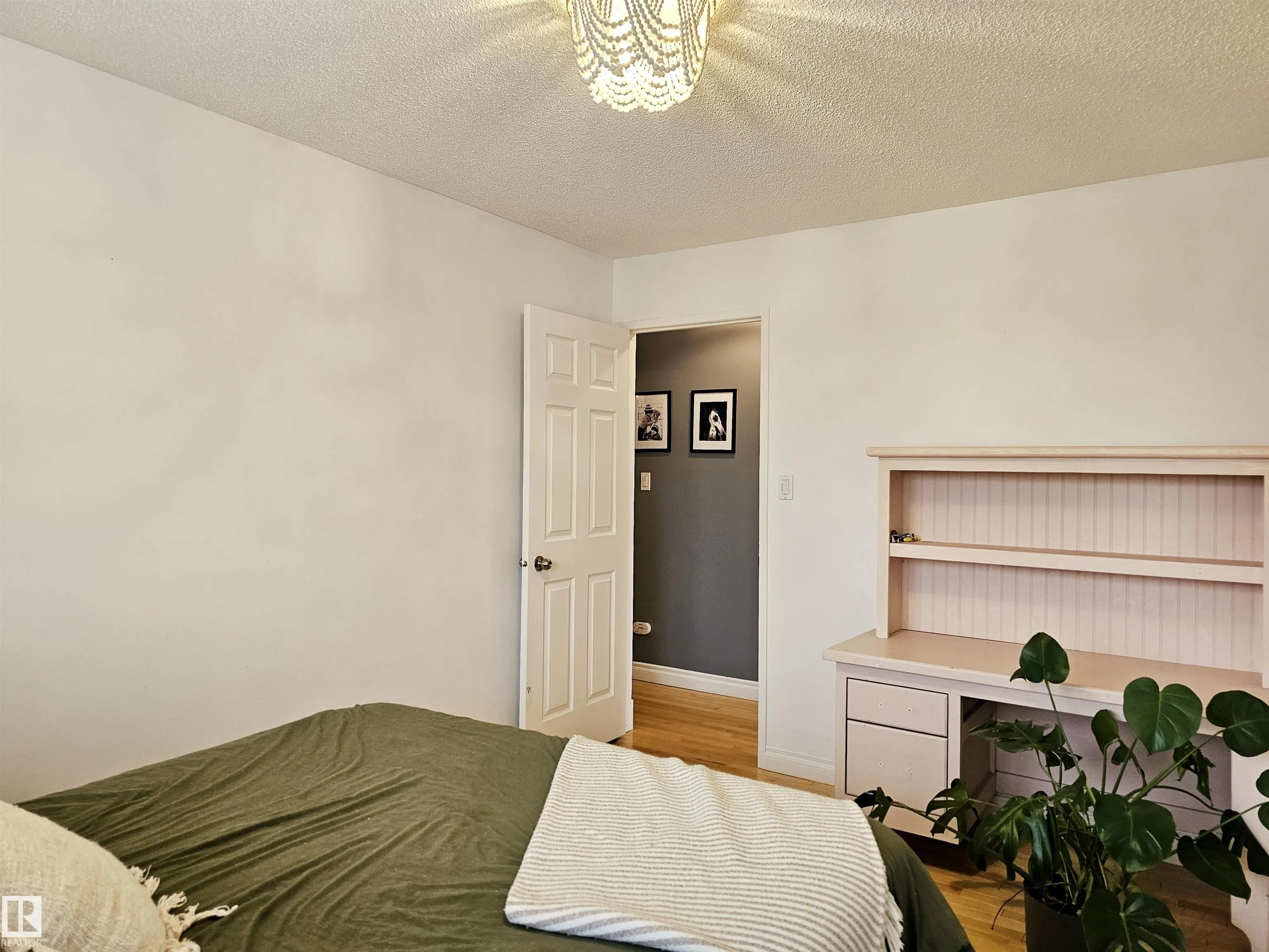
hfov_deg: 73.9
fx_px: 843
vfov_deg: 58.9
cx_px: 634
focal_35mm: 23
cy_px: 476
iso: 200
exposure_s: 1/120
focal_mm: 6.3
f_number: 1.7
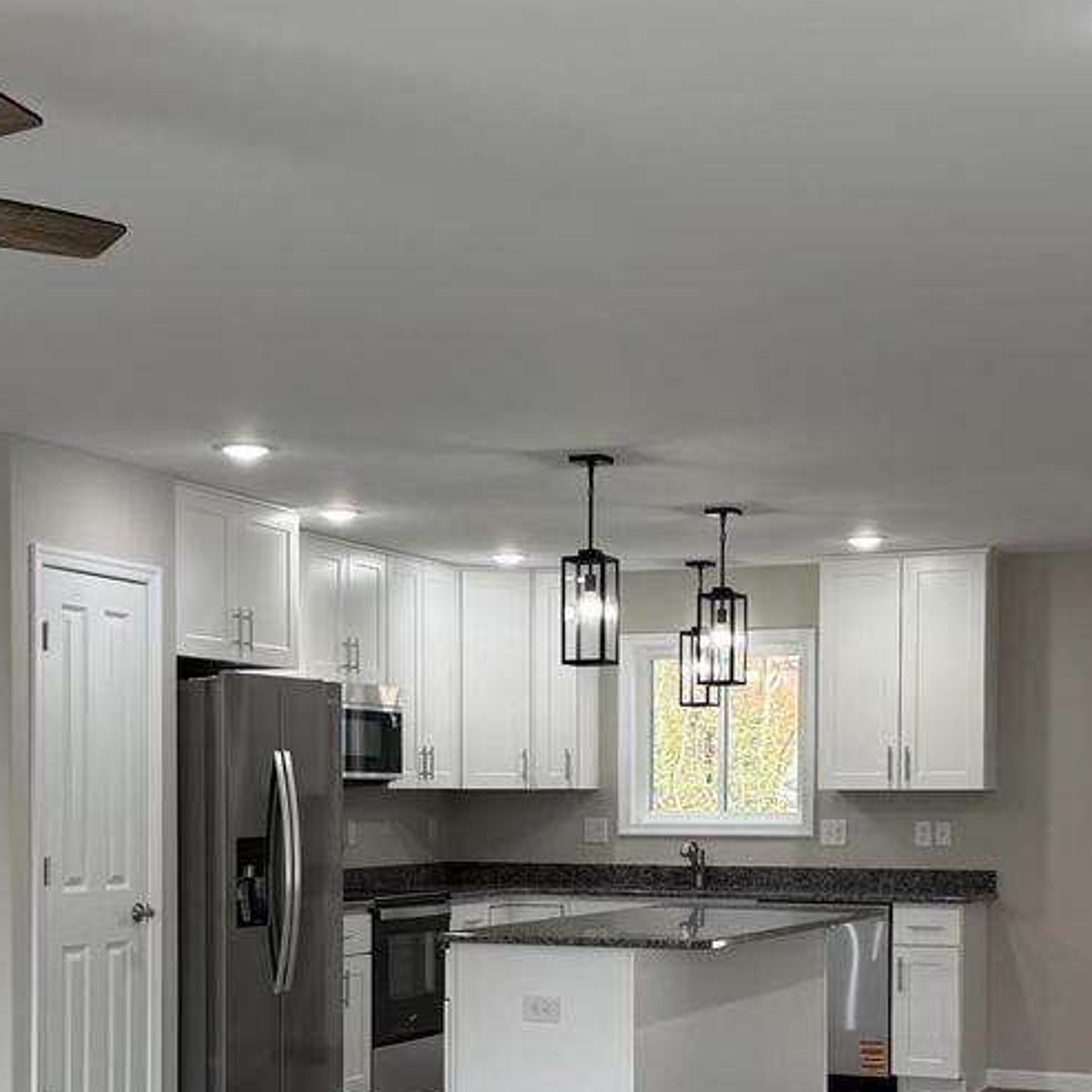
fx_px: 2213
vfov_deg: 27.3
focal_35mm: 62
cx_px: 470
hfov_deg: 27.7
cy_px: 846
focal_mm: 6.76
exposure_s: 1/234
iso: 125
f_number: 1.78
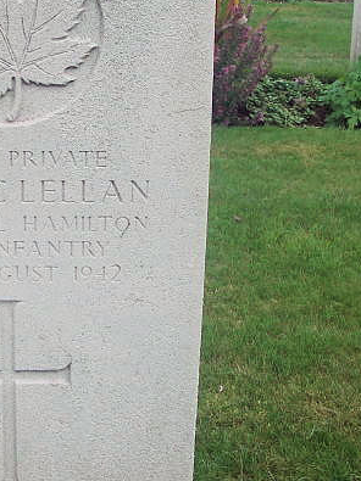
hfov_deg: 18.8
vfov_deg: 25.3
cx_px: 28
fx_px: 1071
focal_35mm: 77
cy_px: 237
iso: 64
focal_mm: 6.3
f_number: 3.3
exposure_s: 1/80
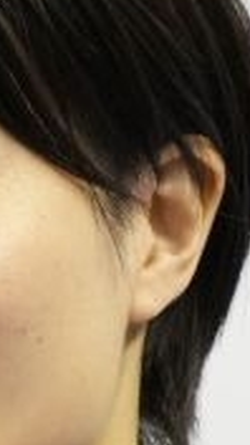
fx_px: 17783
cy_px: 923
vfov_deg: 1.4
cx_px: -808
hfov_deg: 0.8
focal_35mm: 1509
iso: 1250
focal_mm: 141
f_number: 2.8
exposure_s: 1/250
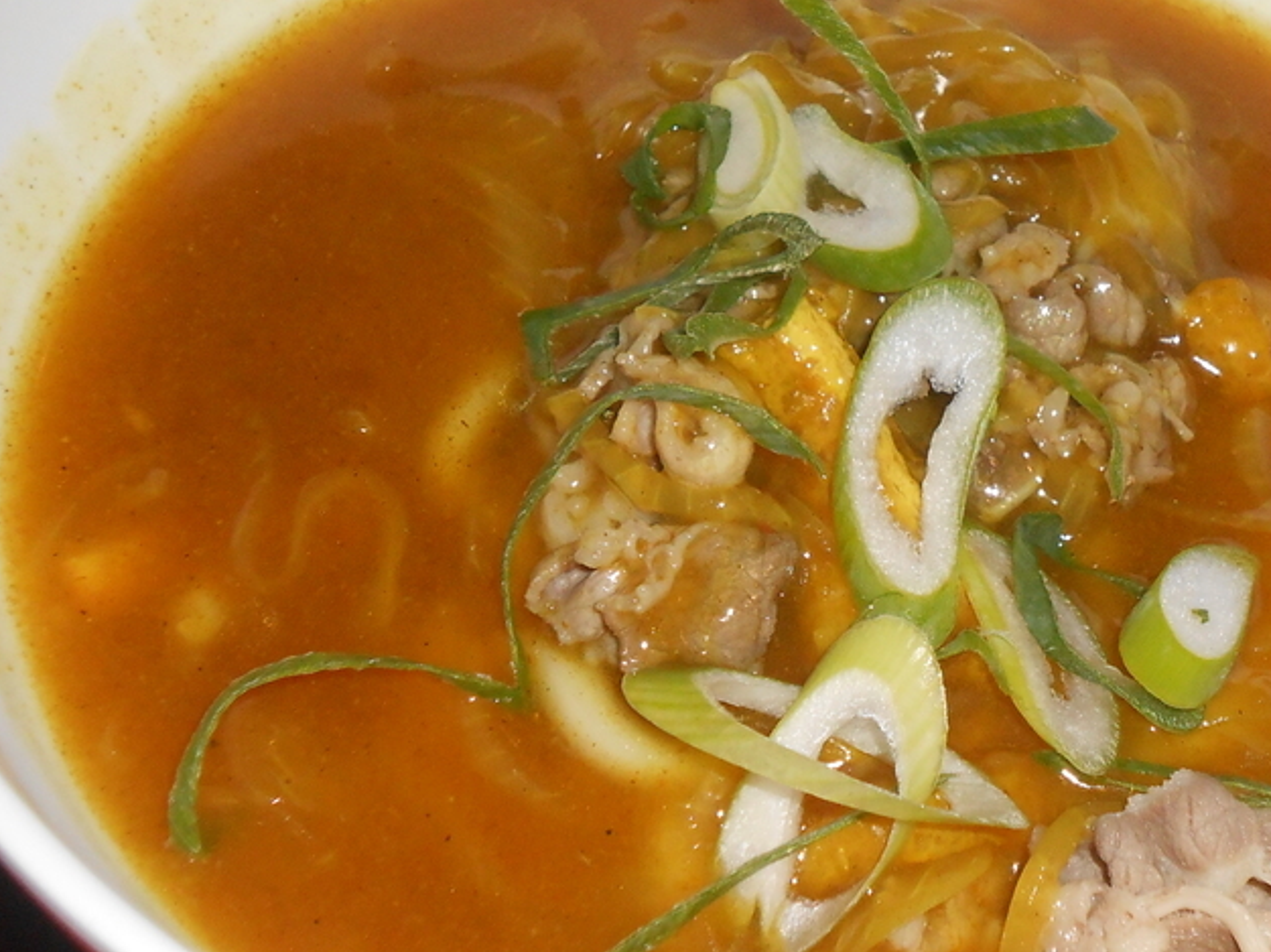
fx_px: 3450
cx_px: 908
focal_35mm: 94
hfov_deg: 20.8
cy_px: 359
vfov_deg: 15.7
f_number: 15.2
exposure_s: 1/60
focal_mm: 8.8
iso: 250
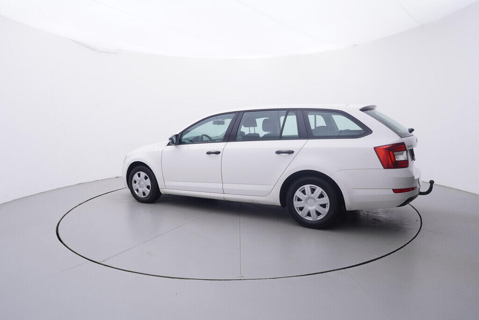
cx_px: 240
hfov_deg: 77.3
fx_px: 300
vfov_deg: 56.2
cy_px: 160
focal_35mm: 22
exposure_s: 1/80
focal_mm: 15
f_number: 5
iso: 200
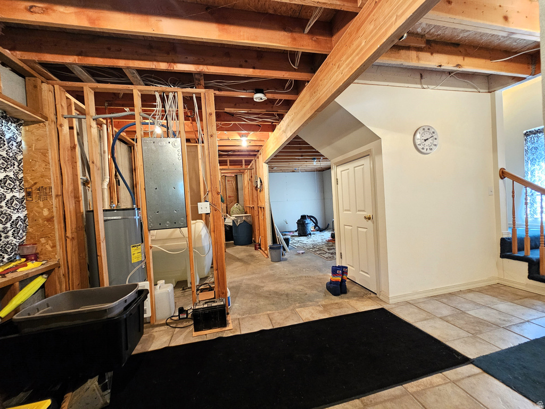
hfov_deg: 106.2
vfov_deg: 89.9
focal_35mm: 13
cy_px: 204
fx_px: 205
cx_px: 272
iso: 320
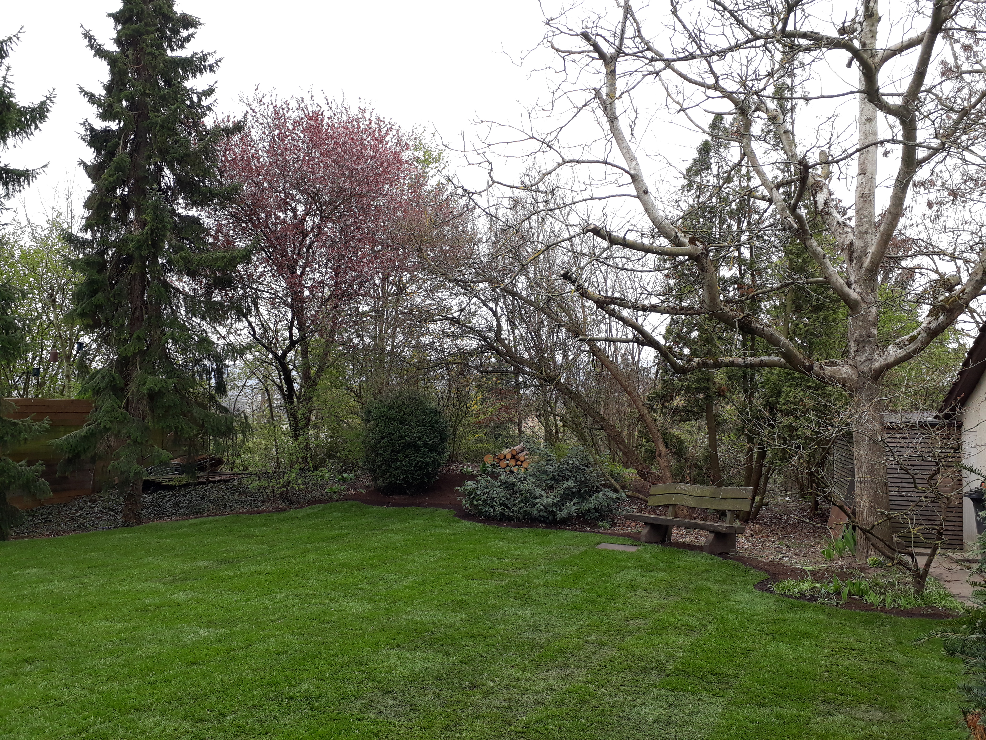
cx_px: 493
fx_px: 769
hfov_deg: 65.3
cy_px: 370
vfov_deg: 51.4
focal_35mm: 27
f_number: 1.9
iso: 40
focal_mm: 3.6
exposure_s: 1/202
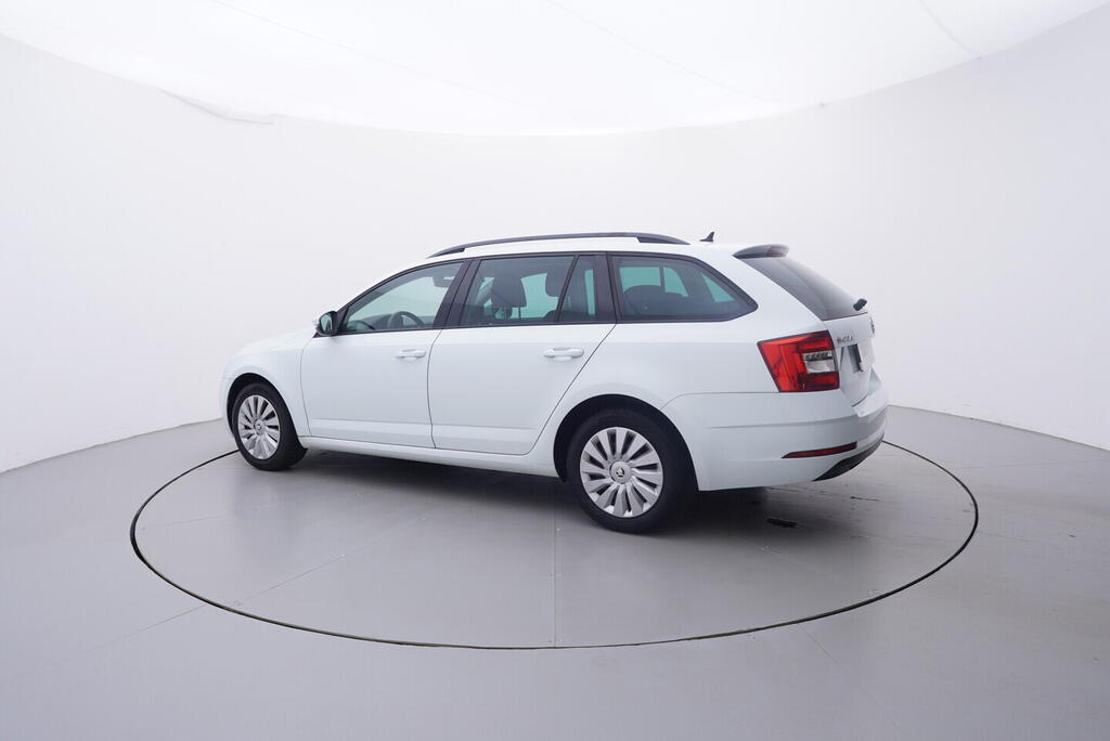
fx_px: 694
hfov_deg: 77.3
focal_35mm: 22
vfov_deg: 56.2
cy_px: 370
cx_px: 555
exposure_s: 1/80
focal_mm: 15
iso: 200
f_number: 5
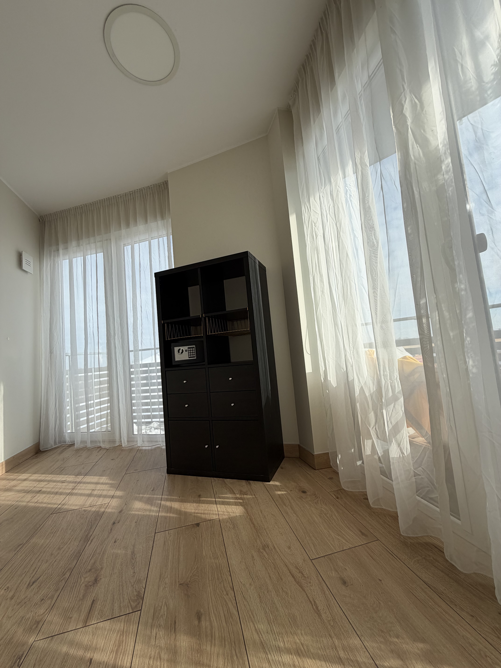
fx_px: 270
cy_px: 334
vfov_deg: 102.1
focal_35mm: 14
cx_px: 250
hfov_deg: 85.7
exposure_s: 1/502
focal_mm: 2.22
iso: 50
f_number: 2.2
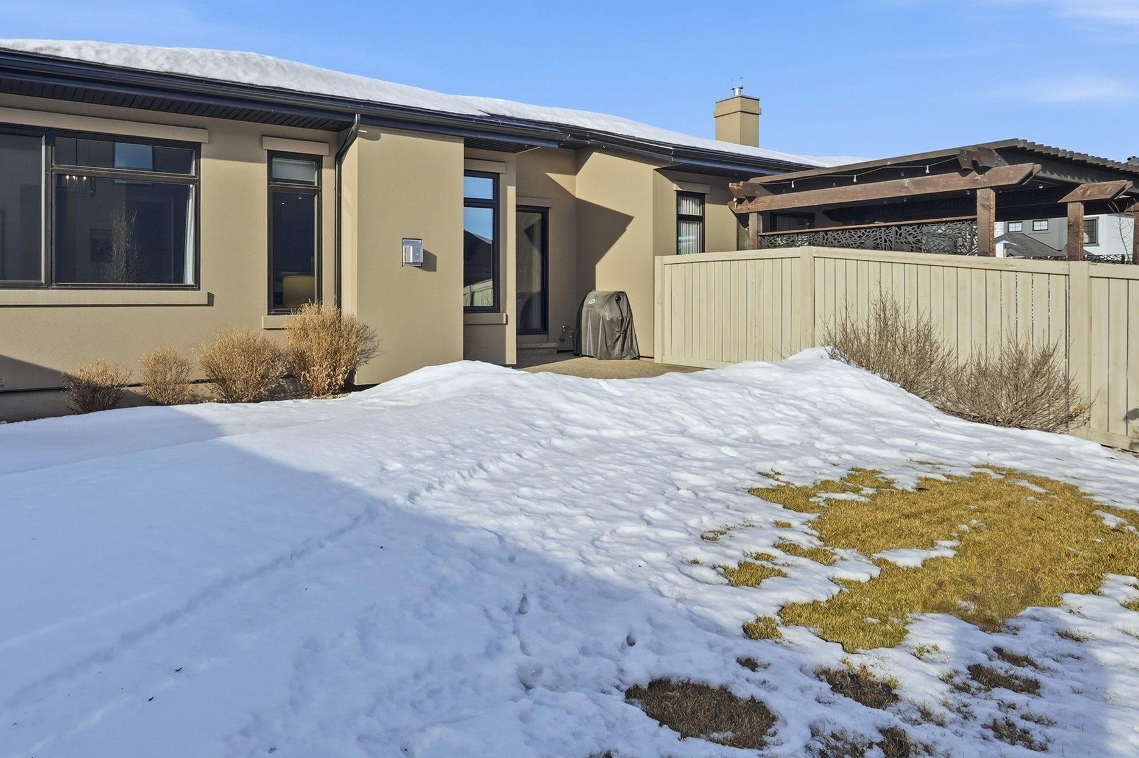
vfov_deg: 54.5
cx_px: 418
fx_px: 727
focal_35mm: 23
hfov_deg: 74.7
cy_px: 290
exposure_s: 1/1250
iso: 100
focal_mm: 14
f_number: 8
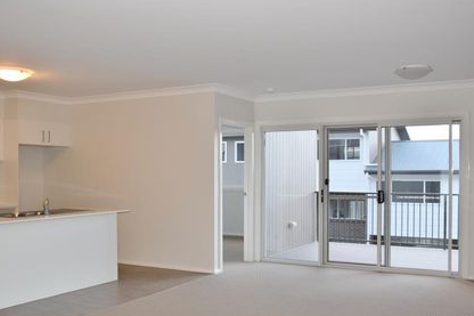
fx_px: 468
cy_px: 174
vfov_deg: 37.2
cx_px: 239
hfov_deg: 53.7
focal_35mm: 36
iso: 640
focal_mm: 21
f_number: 5.6
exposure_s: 1/125
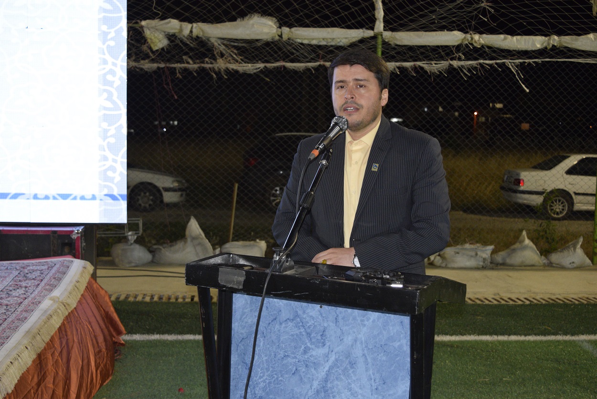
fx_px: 846
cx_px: 298
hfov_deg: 38.9
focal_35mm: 51
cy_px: 200
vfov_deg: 26.5
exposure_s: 1/60
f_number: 4.5
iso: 1800
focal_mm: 34
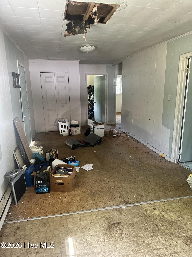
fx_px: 177
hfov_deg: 56.8
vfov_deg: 71.6
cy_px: 128
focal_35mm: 24
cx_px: 96
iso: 500
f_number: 1.78
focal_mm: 6.86
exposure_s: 1/60
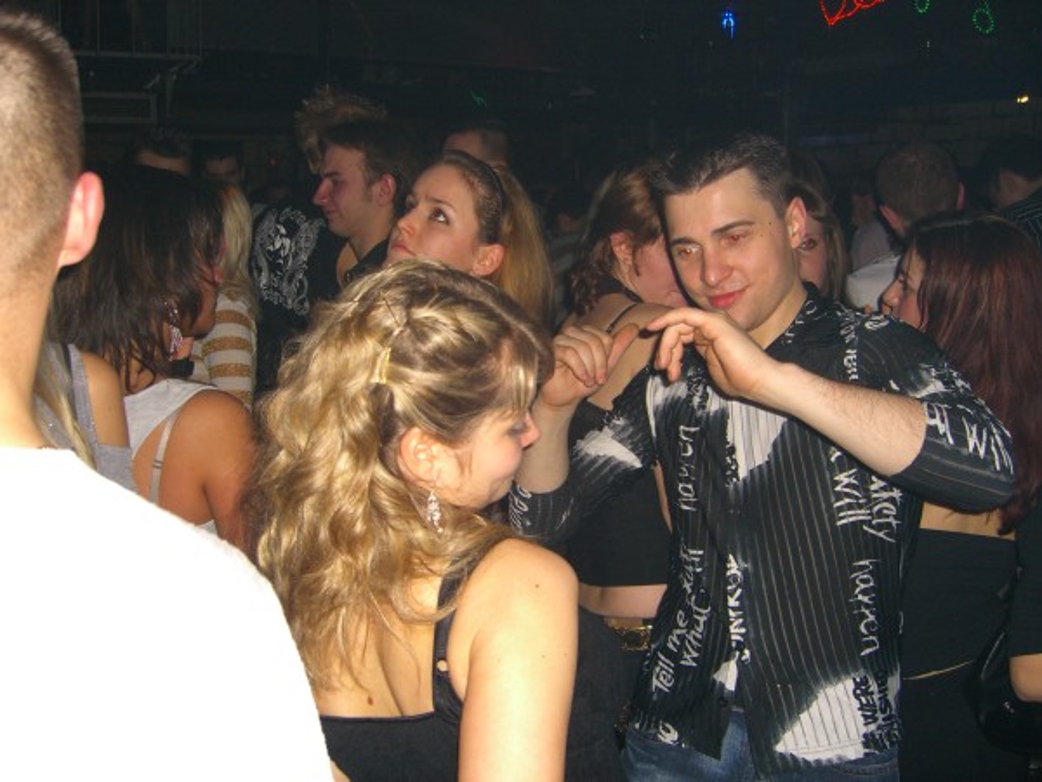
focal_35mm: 38
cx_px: 521
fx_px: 1144
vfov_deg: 37.7
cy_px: 391
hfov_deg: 49.0
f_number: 2.8
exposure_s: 1/60
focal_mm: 7.9
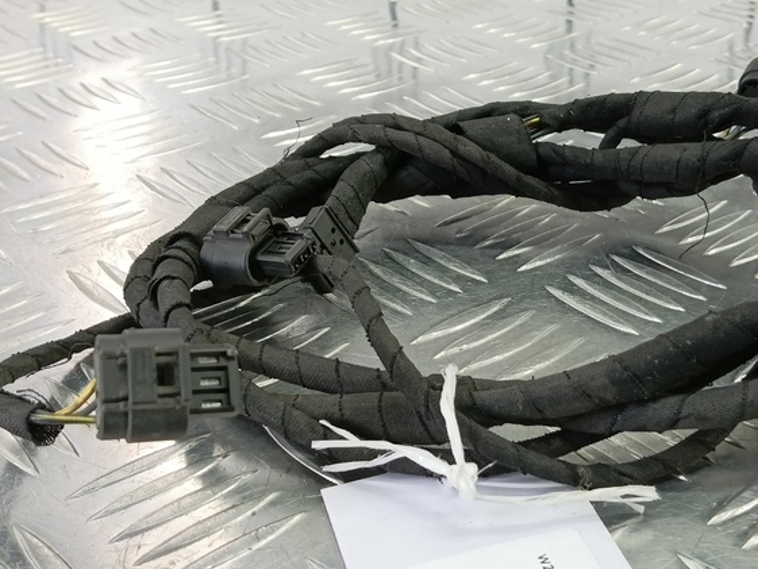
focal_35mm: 42
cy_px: 270
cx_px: 477
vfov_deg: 34.4
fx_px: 920
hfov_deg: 44.4
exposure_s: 1/50
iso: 220
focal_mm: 4.11
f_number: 1.6
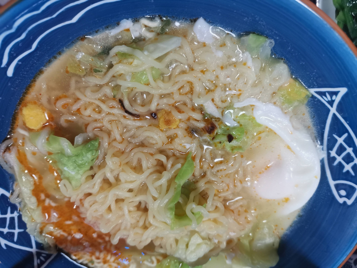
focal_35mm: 26
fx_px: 268
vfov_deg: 53.1
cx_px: 178
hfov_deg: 67.3
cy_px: 134
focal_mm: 4.75
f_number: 1.8
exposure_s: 1/50
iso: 320
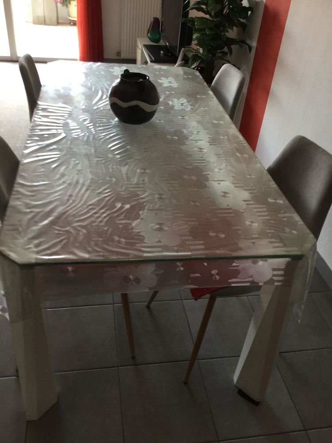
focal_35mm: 31
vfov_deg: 58.4
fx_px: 396
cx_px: 166
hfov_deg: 45.4
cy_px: 222
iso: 80
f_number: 2.4
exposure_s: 1/33
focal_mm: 3.3
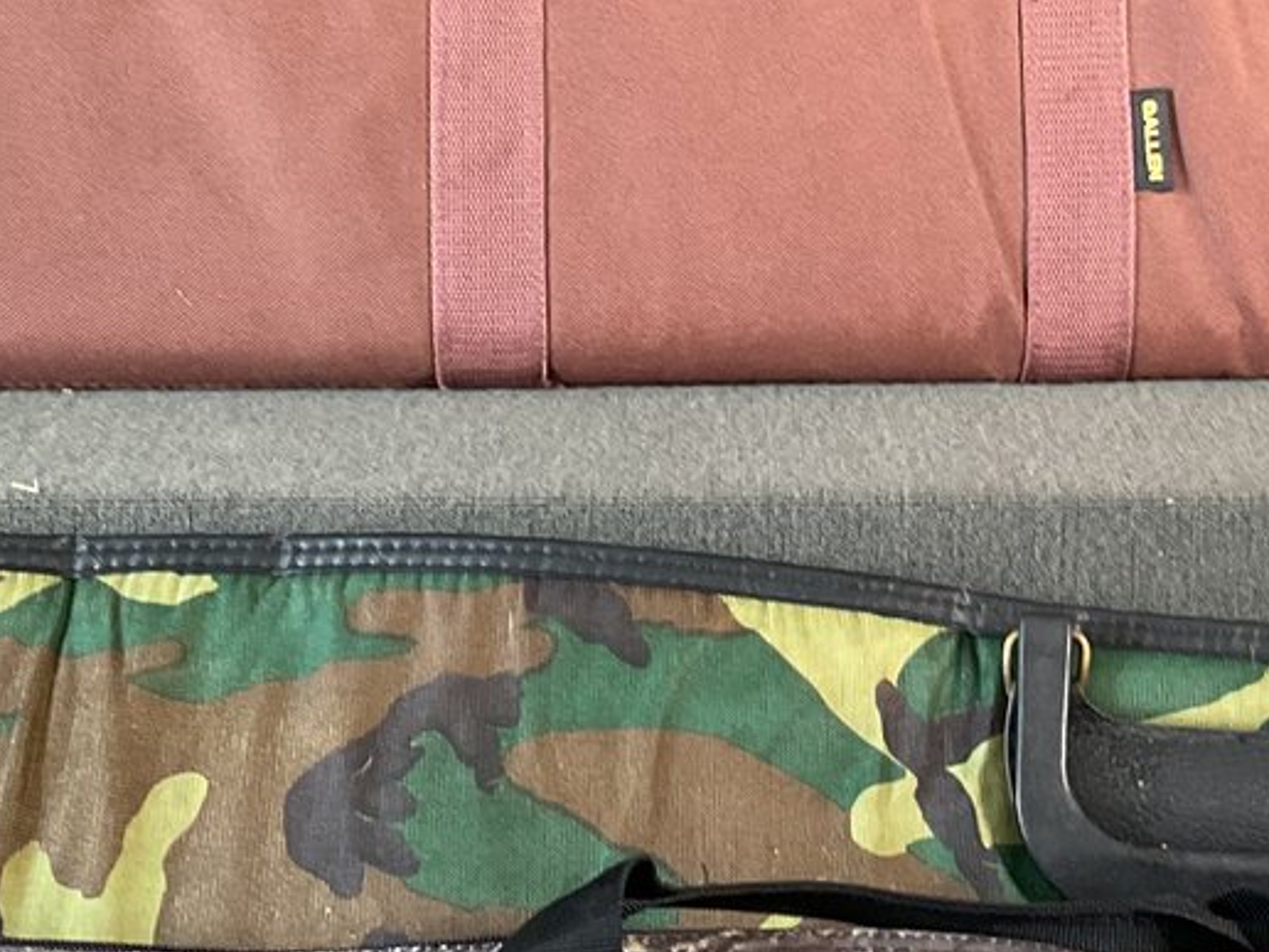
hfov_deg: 22.8
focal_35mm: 85
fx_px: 3116
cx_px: 928
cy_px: 230
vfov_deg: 17.3
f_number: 1.8
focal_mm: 3
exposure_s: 1/60
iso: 160
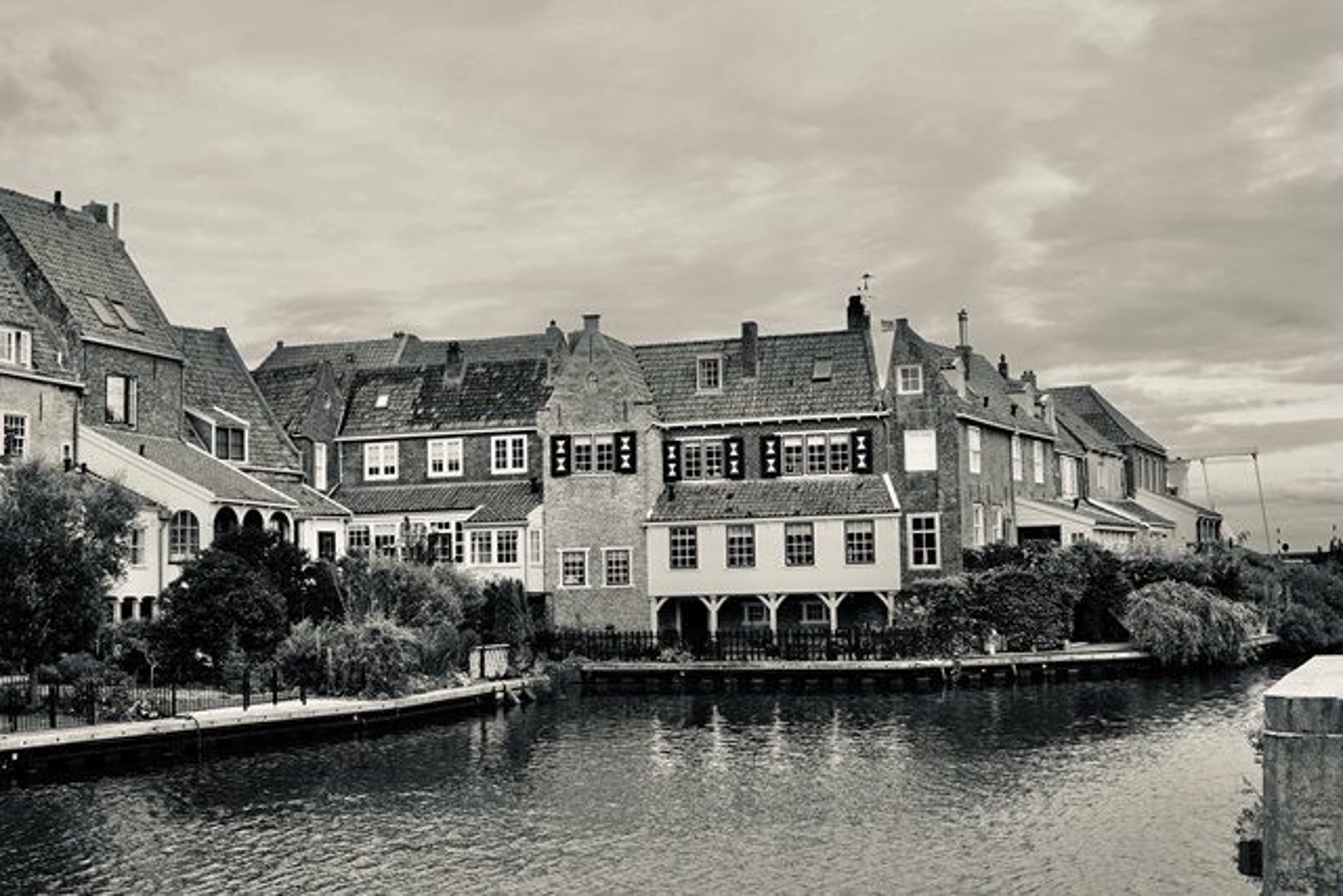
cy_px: 448
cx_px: 672
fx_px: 1567
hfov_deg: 46.4
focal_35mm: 42
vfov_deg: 31.9
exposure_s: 1/125
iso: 100
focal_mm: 28
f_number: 8
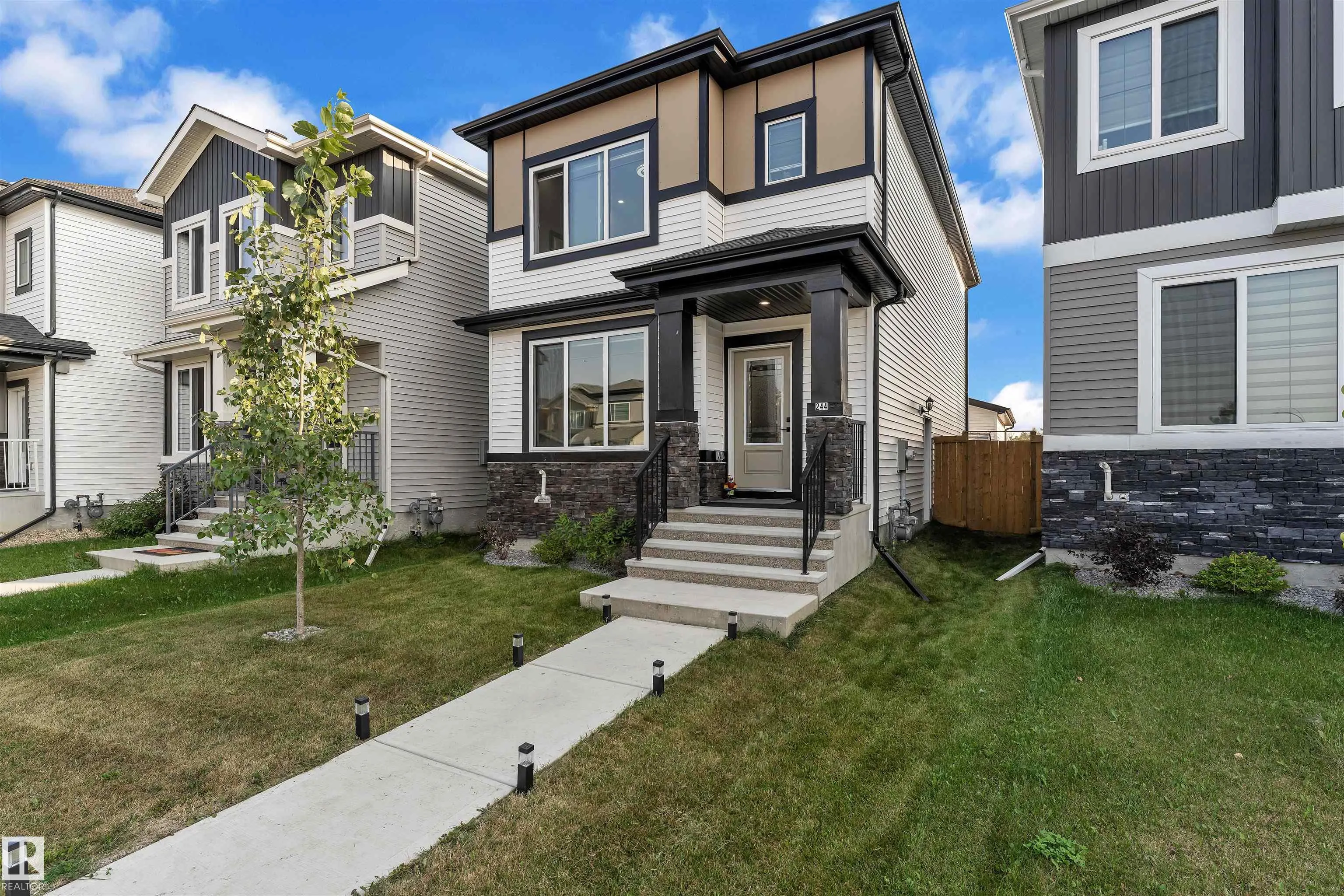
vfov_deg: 70.8
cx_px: 672
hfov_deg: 93.6
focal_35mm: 17
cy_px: 448
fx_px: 631
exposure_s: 1/640
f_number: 5.6
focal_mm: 16.9
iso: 400
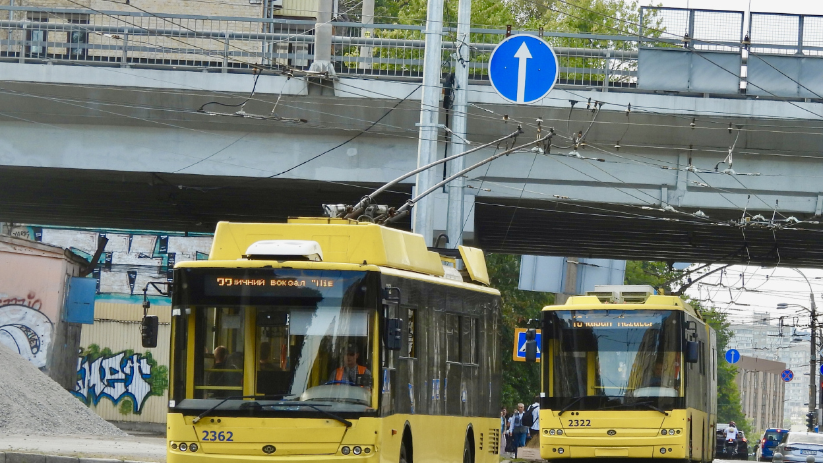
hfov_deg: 9.5
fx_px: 4954
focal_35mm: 227
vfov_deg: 5.4
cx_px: 406
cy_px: 279
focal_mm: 35.7
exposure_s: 1/125
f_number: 4.5
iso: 100
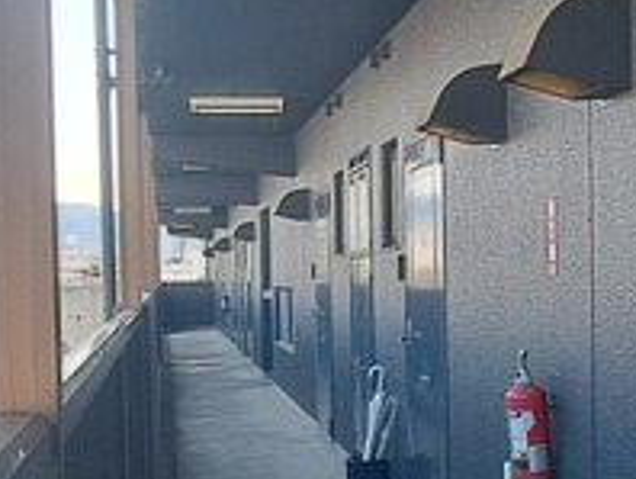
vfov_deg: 23.1
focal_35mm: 63
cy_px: 350
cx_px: 402
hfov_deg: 30.5
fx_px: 1159
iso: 50
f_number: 2.2
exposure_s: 1/202
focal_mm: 1.74
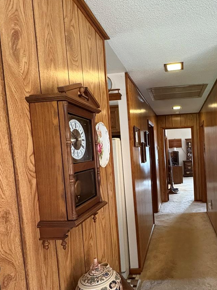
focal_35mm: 25
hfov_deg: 52.7
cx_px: 159
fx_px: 209
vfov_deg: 69.1
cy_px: 163
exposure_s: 1/60
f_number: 2.2
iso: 800
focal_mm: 2.22
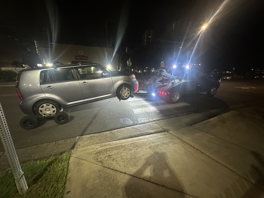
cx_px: 132
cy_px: 99
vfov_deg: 85.7
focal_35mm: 14
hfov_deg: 102.1
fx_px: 107
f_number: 2.2
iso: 1000
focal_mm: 2.22
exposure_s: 1/40
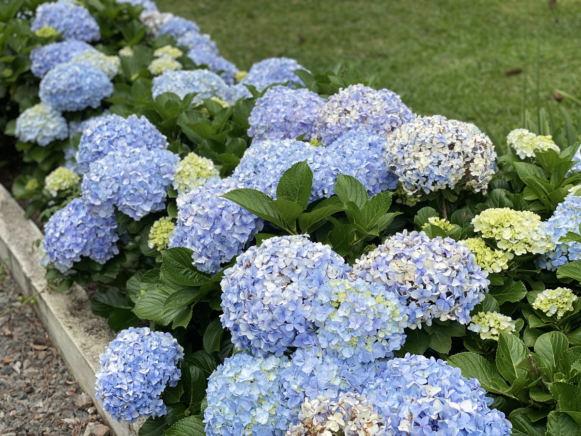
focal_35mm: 52
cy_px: 218
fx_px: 873
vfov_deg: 28.0
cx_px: 290
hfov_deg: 36.8
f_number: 2
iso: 20
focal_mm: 6
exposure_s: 1/716
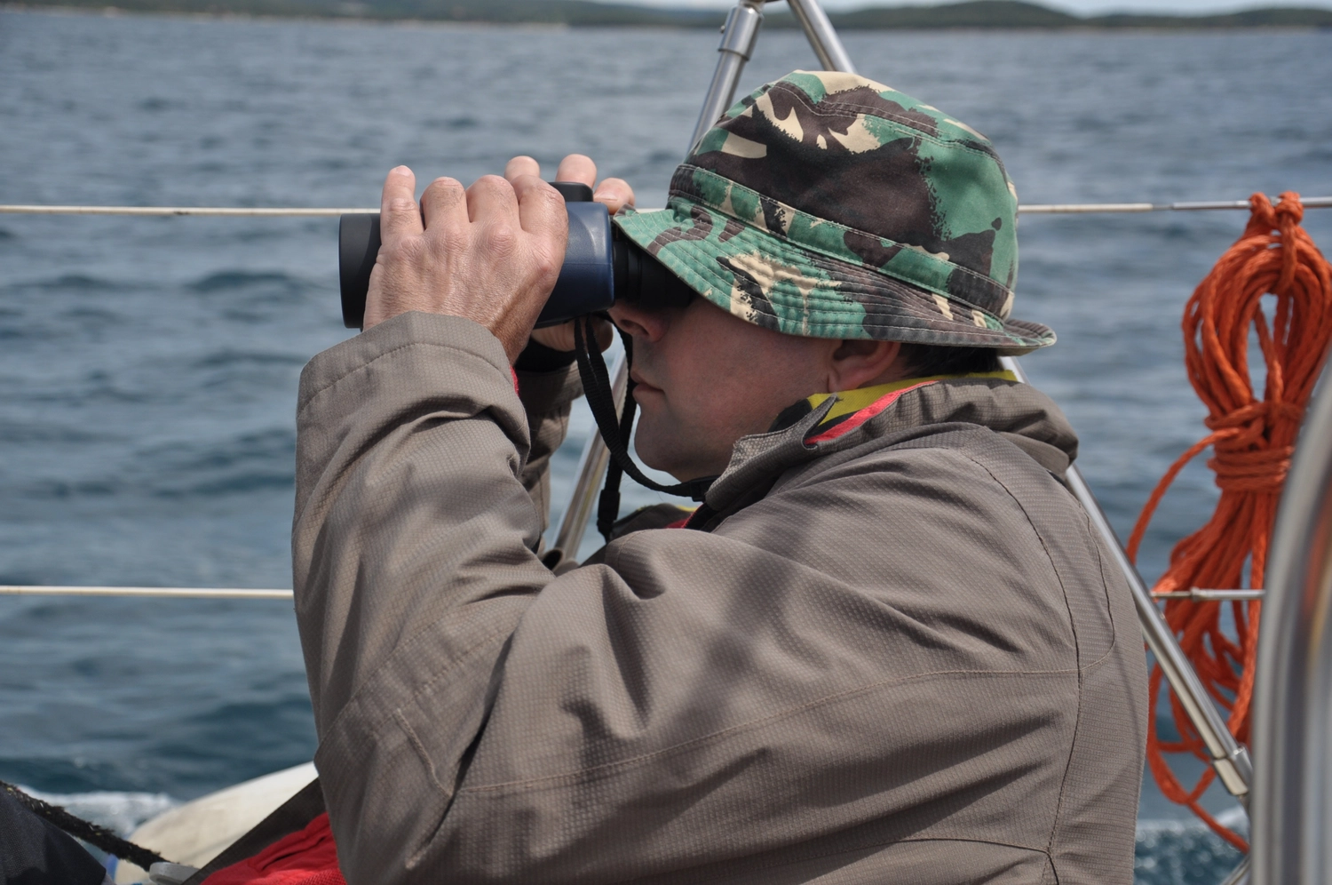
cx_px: 666
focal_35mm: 60
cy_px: 442
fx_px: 2217
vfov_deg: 22.6
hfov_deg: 33.4
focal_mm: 40
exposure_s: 1/1250
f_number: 4.5
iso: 200
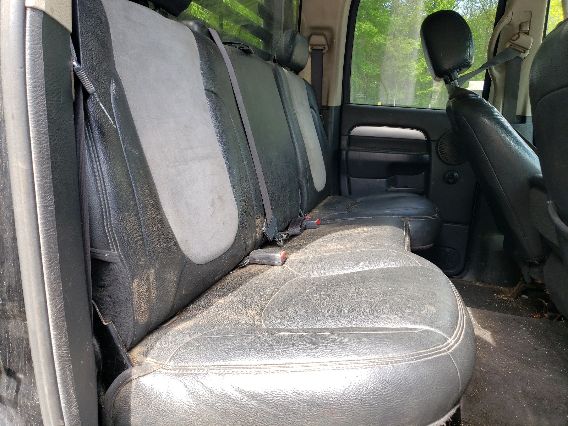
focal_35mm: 26
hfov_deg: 67.3
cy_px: 213
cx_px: 284
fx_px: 427
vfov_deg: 53.1
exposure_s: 1/133
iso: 50
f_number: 1.5
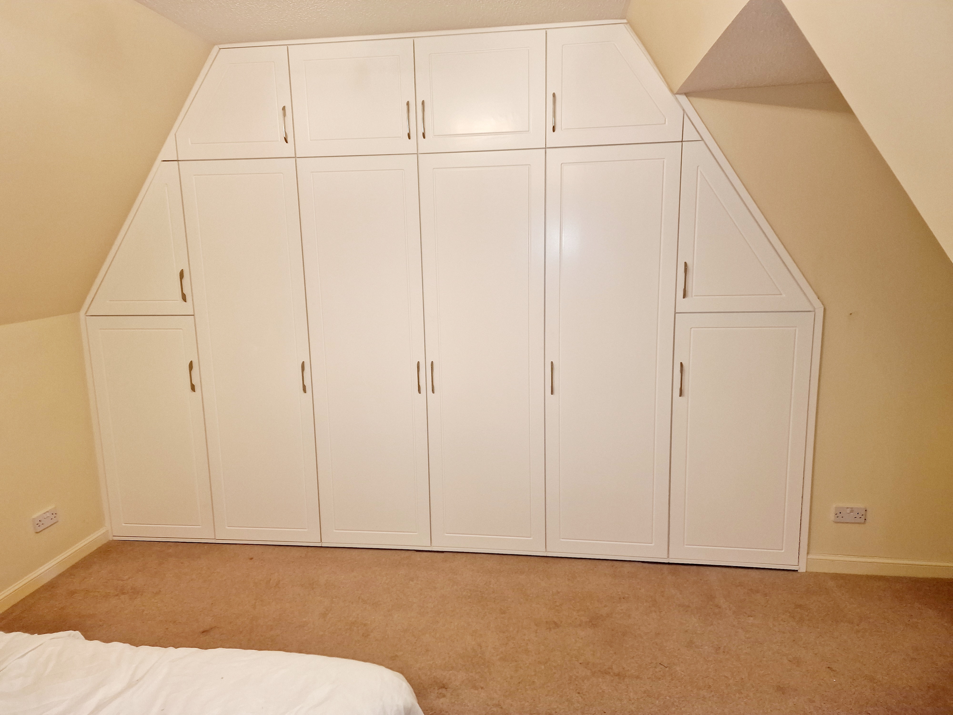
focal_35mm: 23
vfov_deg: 58.9
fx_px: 633
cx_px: 476
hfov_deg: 73.9
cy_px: 358
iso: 320
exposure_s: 1/100
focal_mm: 6.4
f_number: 1.8
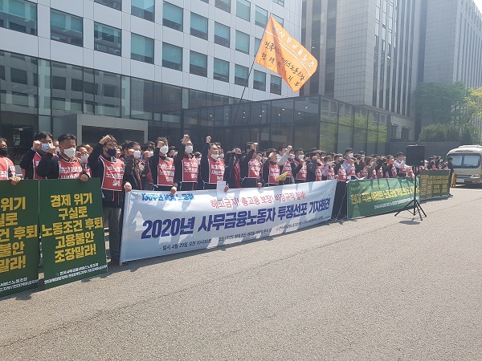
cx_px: 241
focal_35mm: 26
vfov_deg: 53.1
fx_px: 362
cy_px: 180
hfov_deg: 67.3
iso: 50
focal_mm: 4.2
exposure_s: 1/1472
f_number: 1.7
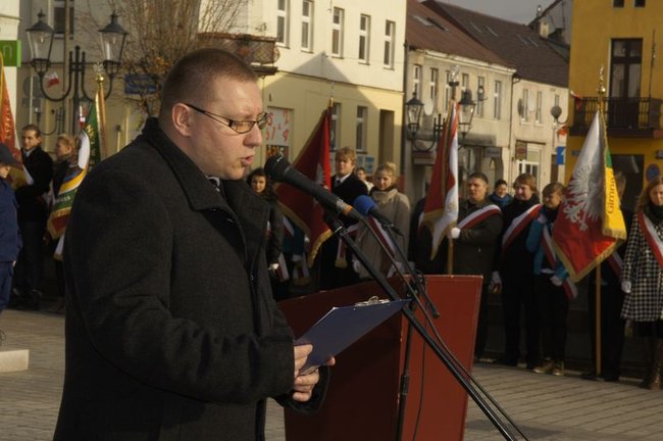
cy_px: 220
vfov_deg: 13.0
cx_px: 332
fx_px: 1932
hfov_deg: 19.5
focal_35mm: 105
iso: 200
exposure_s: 1/160
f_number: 16
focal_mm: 70
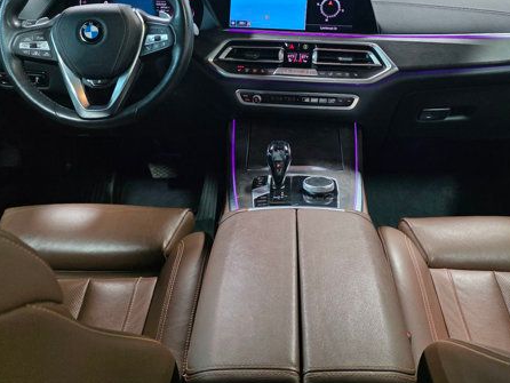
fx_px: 486
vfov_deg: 42.3
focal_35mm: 33
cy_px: 120
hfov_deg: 55.2
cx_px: 288
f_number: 1.7
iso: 320
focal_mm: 6.3
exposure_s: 1/120
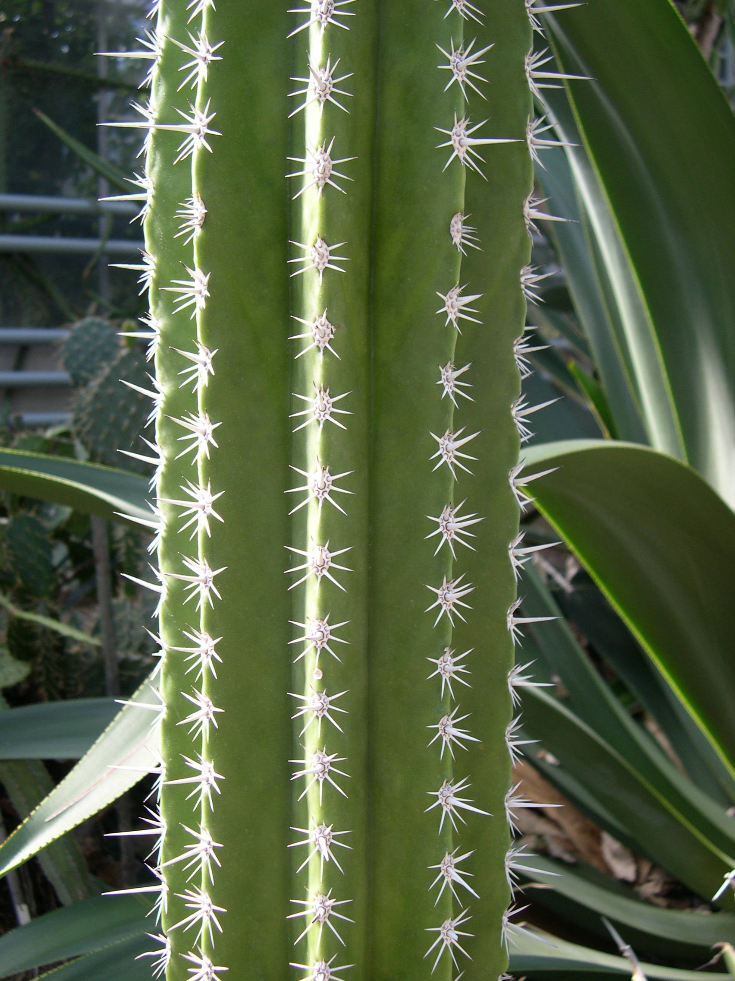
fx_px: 1076
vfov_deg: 49.0
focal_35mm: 38
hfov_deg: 37.7
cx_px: 368
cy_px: 490
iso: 100
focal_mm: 8
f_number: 2.8
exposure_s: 1/146
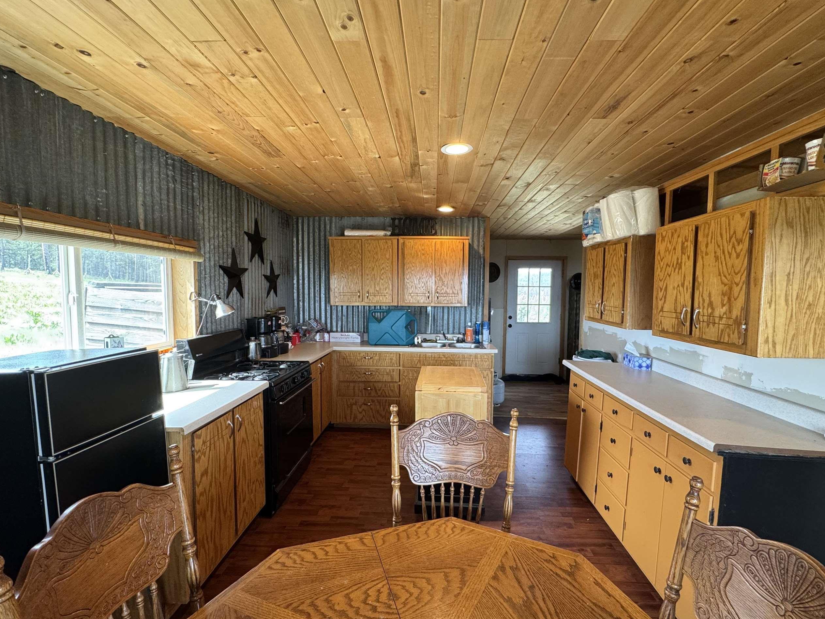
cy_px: 317
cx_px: 423
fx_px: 405
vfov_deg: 74.7
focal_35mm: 17
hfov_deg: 91.0
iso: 250
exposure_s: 1/120
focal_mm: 2.22
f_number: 2.2
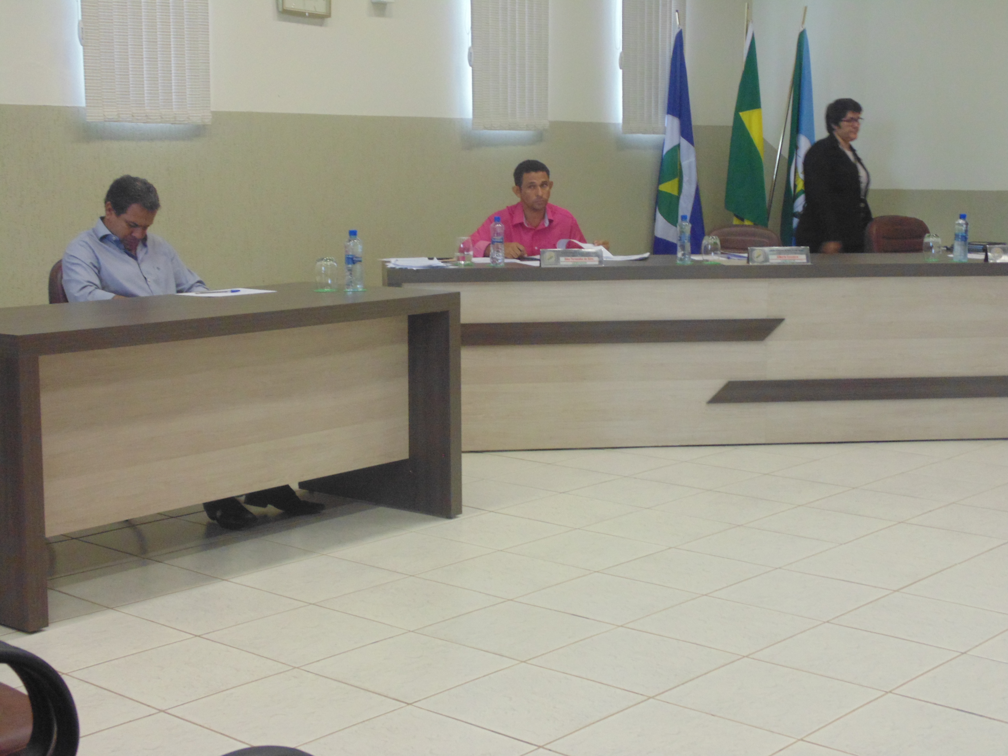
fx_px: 1543
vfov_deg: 27.5
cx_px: 504
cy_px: 378
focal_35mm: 53
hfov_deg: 36.2
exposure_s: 1/30
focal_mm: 9.5
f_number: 3.9
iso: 320
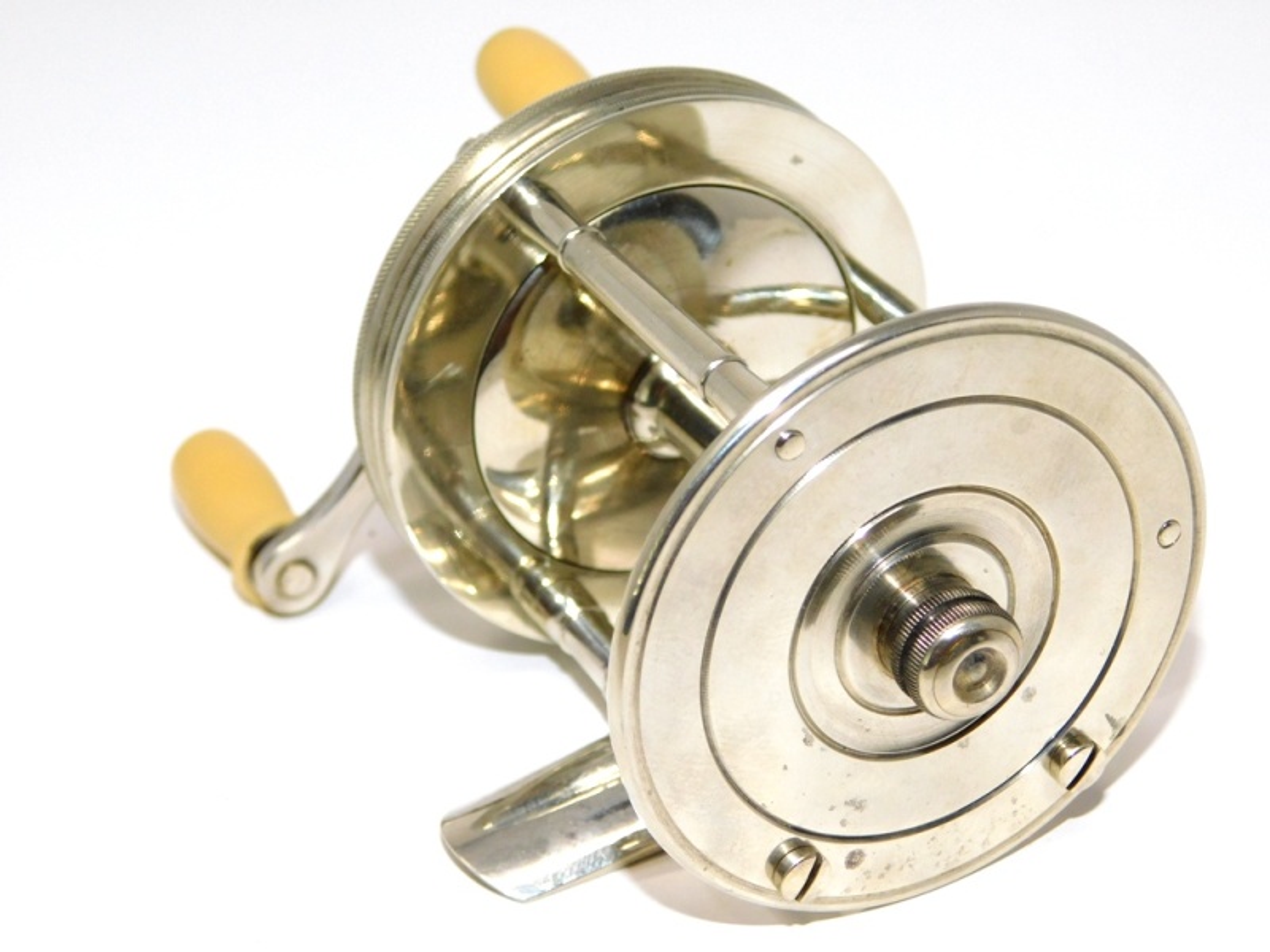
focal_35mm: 80
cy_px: 476
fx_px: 2935
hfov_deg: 24.4
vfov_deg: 18.4
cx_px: 635
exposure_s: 1/60
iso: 200
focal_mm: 14.2
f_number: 8.8
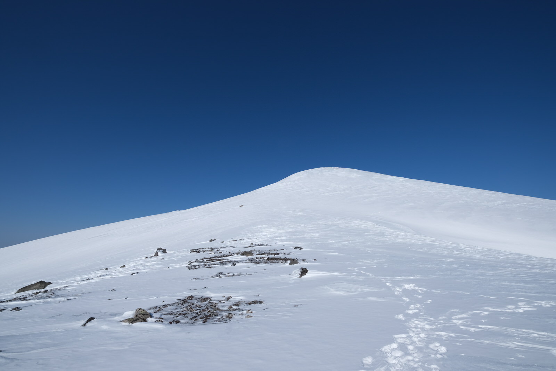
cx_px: 278
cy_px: 186
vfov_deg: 77.3
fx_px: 232
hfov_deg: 100.4
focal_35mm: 15
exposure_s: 1/850
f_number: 8
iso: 160
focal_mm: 10
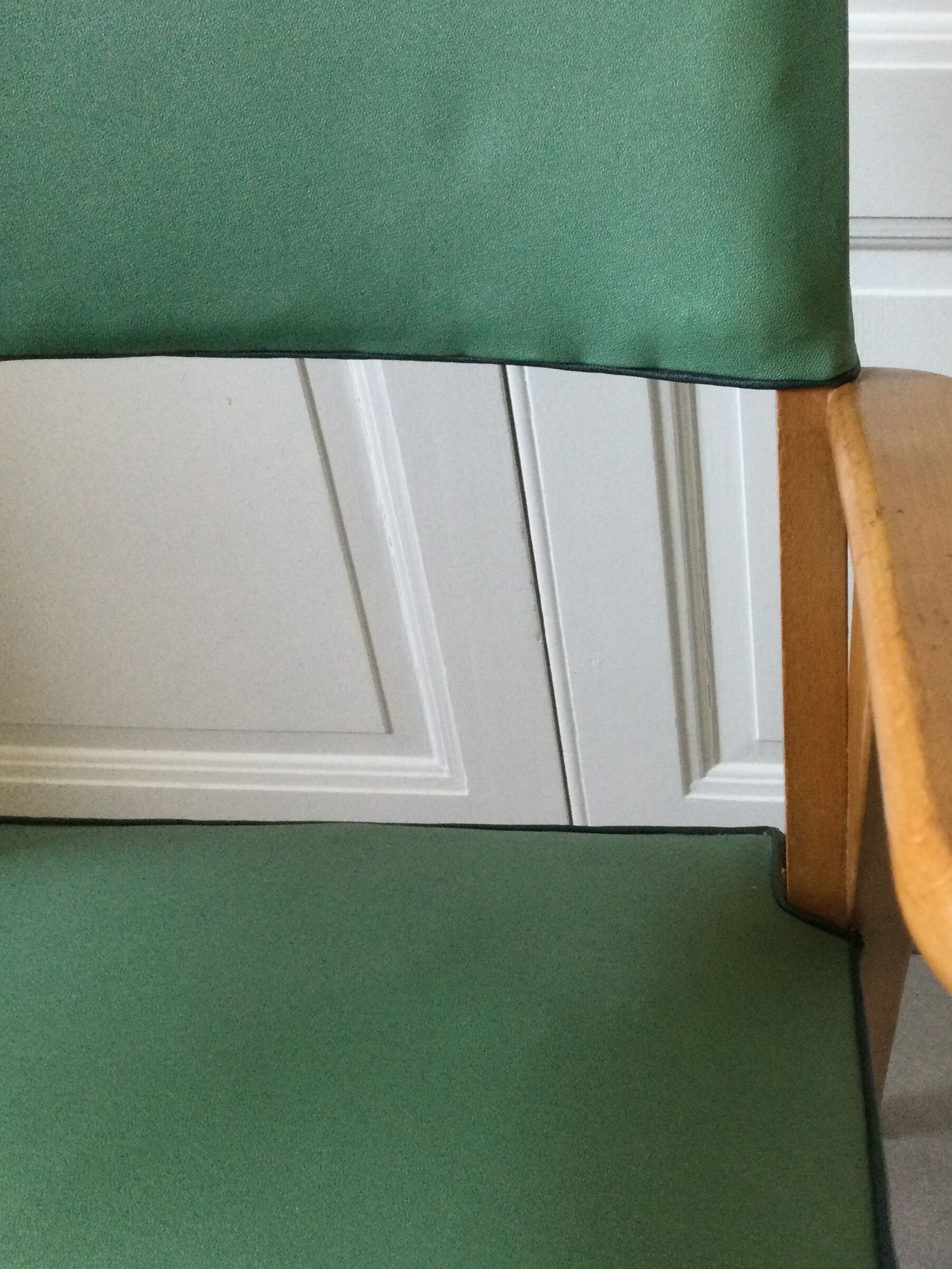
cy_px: 639
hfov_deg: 33.0
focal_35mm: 42
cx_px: 806
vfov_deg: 44.8
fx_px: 1540
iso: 160
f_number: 2.4
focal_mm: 3.3
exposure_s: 1/33
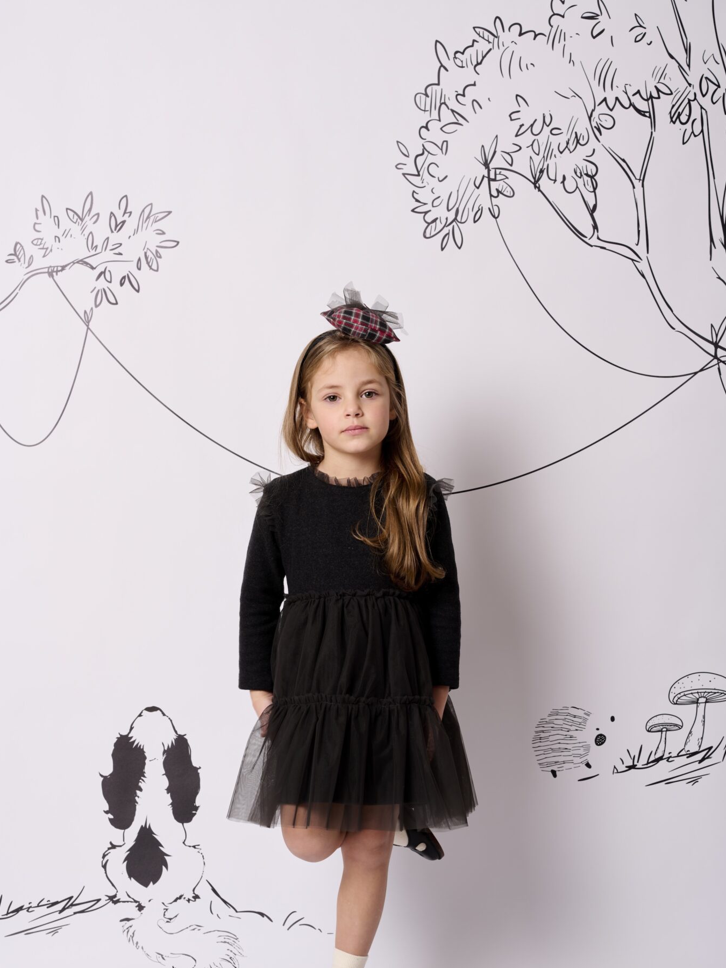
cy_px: 542
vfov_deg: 21.1
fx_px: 2601
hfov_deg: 15.9
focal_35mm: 93
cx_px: 364
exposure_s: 1/160
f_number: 9
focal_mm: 85
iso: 64
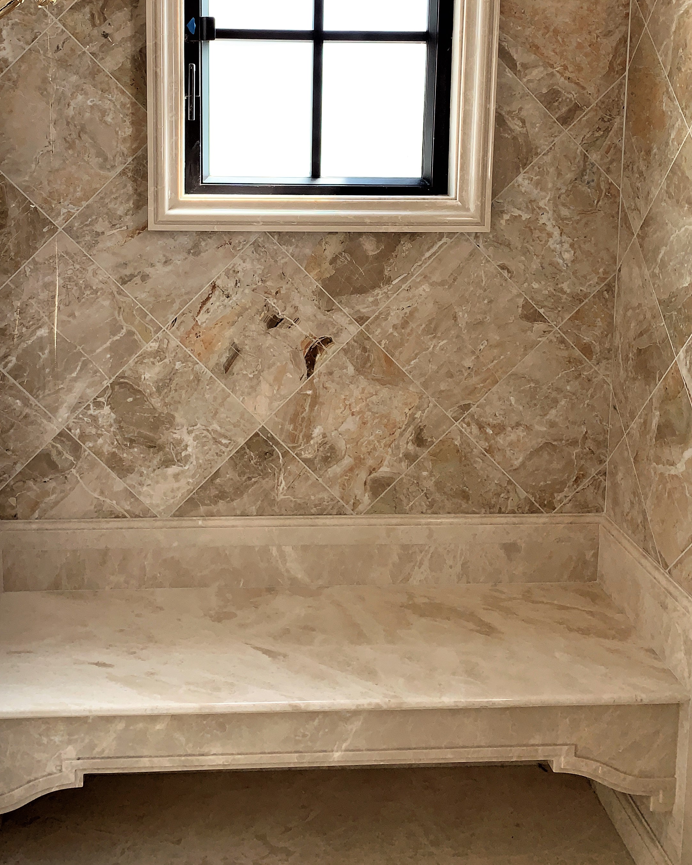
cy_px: 270
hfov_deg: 39.0
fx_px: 973
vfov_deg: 47.0
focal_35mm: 38
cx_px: 279
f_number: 1.8
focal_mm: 4.25
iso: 40
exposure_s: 1/122
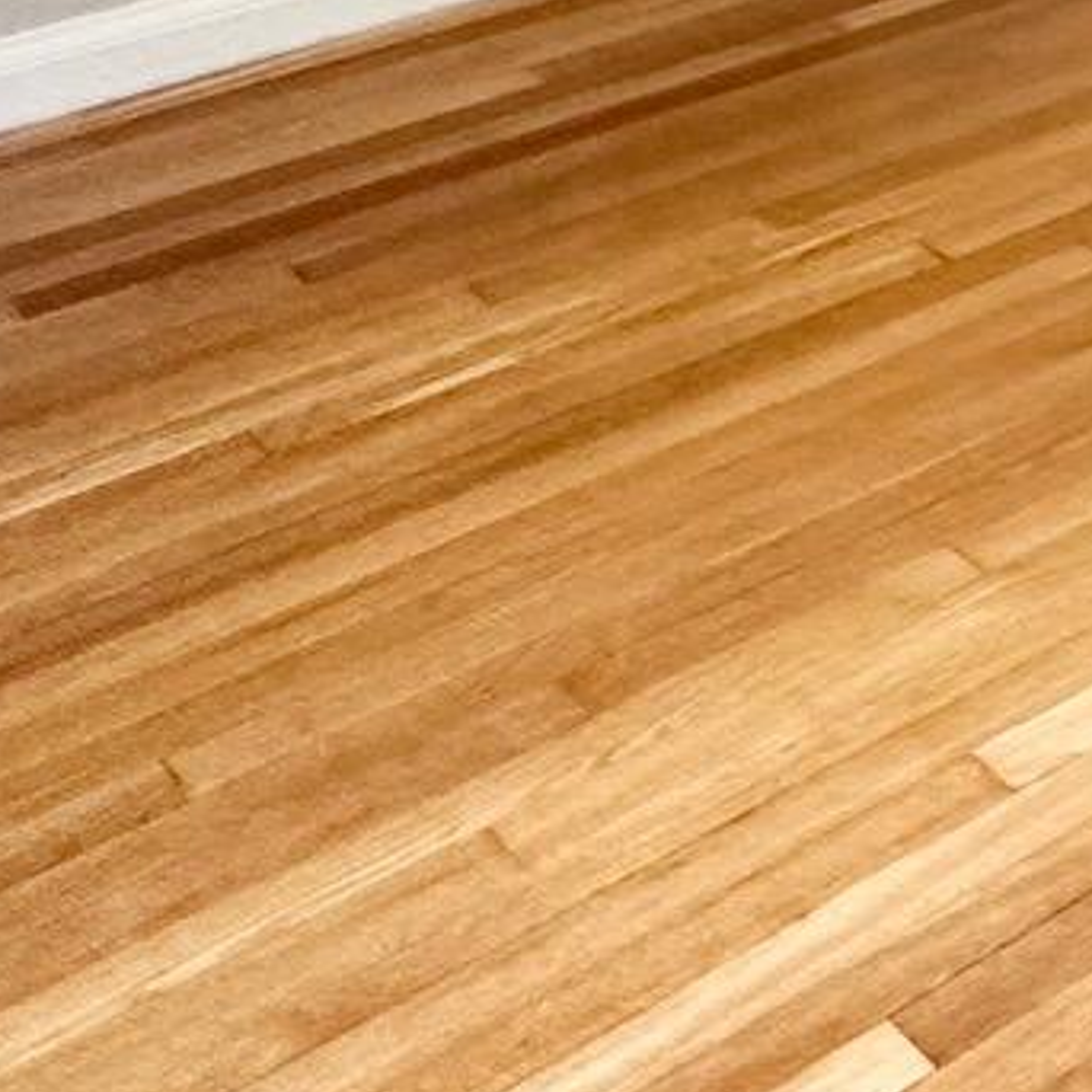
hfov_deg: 17.1
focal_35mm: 74
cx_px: 2181
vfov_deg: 16.6
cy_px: -1185
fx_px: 2641
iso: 320
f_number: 2.2
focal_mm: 2.22
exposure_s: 1/120
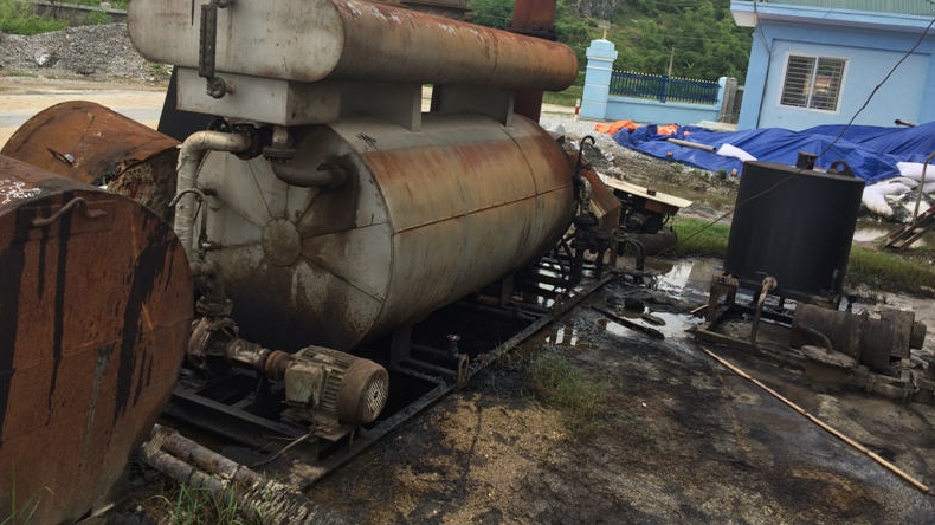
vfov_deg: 36.4
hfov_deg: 61.0
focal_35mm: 32
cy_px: 194
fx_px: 793
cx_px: 466
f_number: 2.2
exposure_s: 1/1709
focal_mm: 4.15
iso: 32
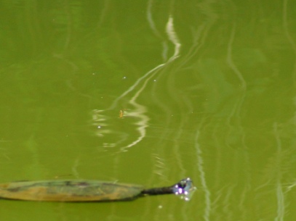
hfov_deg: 1.8
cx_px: 175
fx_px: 9309
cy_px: 244
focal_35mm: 1089
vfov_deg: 1.4
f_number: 5.6
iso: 250
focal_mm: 300
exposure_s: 1/500
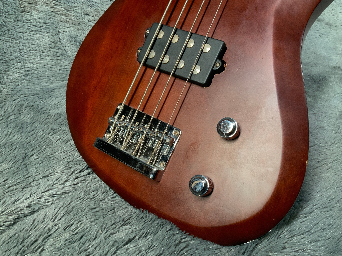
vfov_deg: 48.2
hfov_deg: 61.7
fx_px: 287
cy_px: 128
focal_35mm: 29
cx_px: 171
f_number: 1.8
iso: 100
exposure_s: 1/60
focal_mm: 3
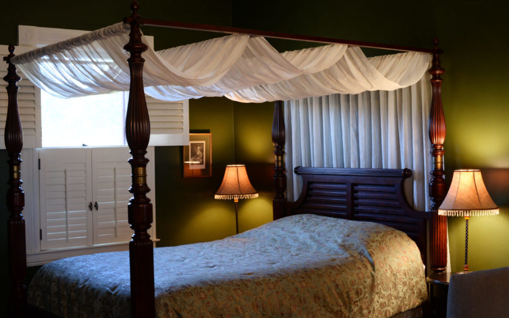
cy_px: 165
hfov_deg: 38.9
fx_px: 721
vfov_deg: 24.9
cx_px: 256
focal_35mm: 52
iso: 800
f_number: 11
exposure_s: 1/6
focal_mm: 50
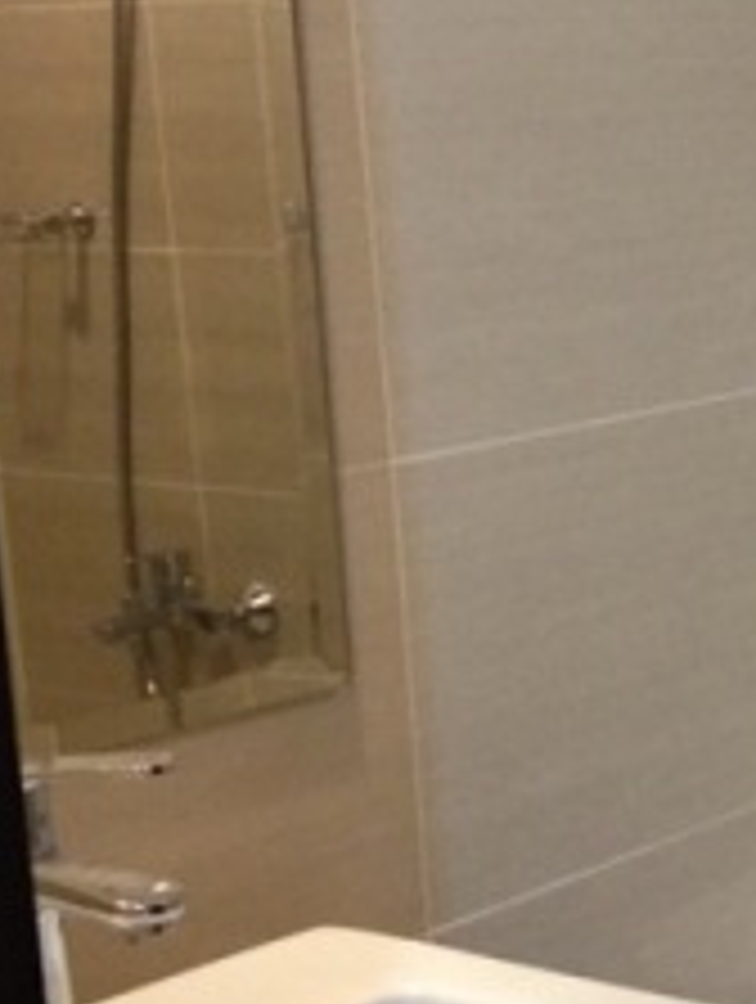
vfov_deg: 17.7
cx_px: 1030
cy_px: 635
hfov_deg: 12.9
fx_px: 3223
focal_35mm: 111
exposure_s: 1/14.3
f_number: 2.2
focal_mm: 3.69
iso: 500
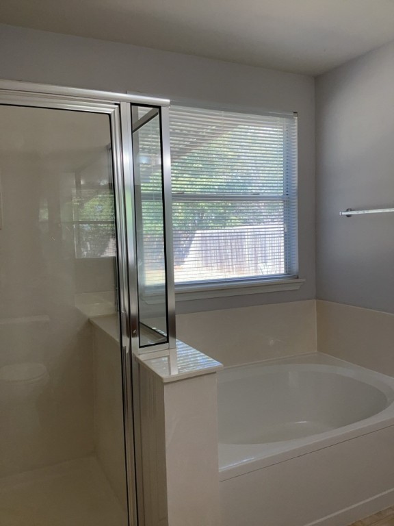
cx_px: 197
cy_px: 263
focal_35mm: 27
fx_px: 410
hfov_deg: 51.4
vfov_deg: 65.3
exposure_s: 1/100
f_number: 1.8
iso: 40
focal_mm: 3
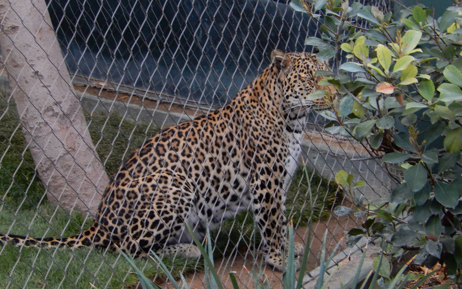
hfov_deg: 14.6
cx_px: 230
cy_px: 153
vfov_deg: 9.2
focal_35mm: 143
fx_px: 1800
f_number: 5.6
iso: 450
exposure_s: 1/30
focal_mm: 24.1
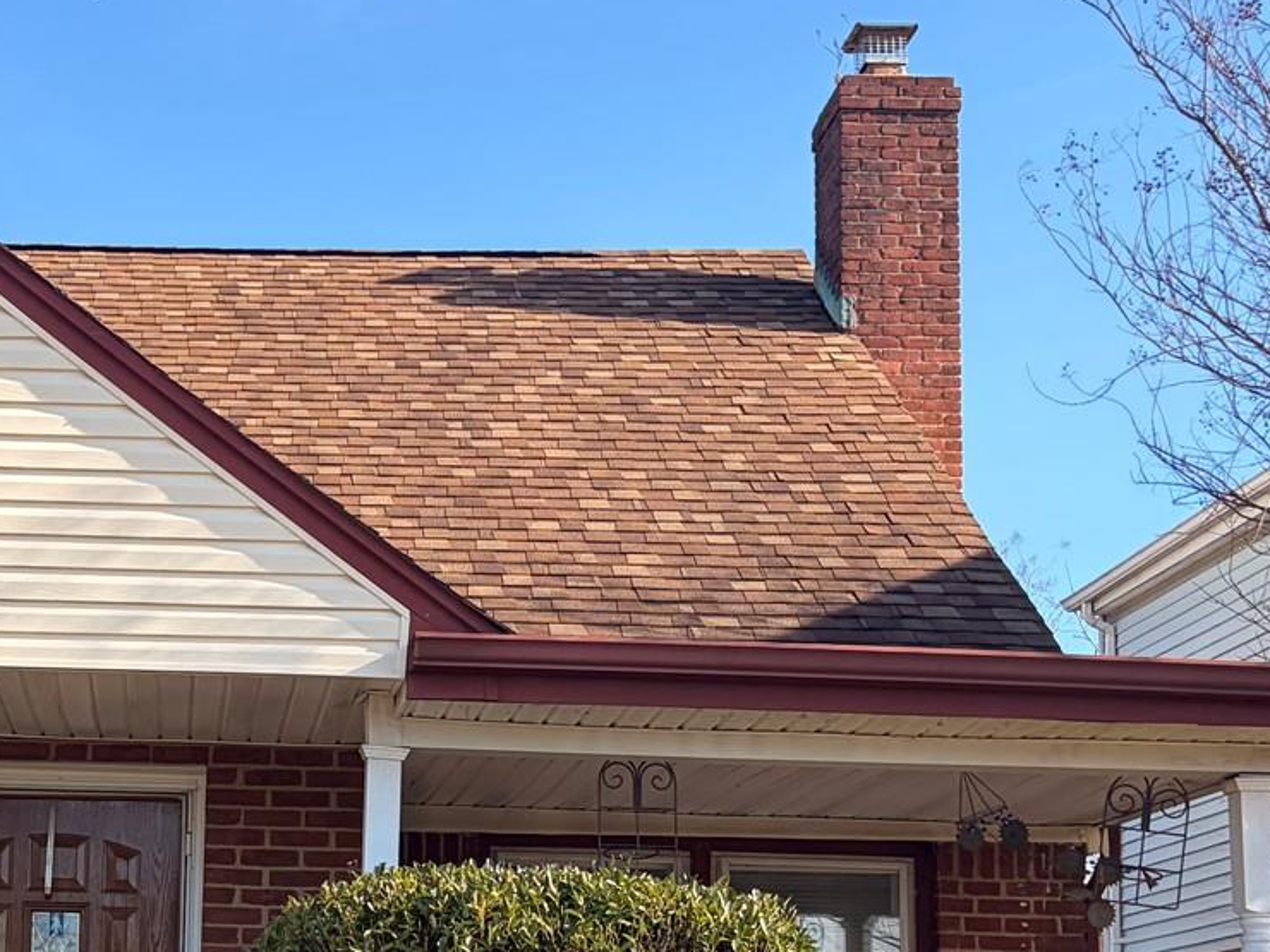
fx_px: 2642
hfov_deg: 26.0
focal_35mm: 72
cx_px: 72
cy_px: 801
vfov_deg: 20.2
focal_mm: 5.96
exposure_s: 1/1196
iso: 50
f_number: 1.6
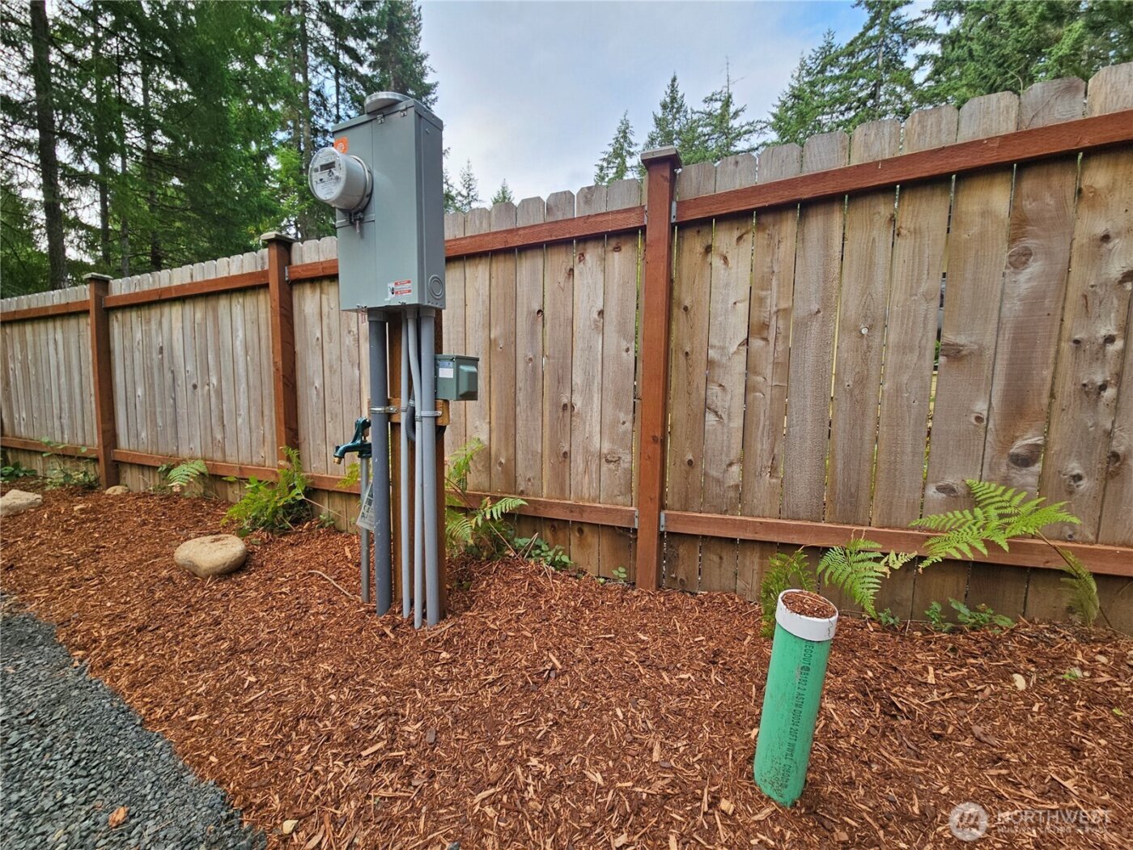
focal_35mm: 13
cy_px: 425
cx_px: 566
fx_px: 425
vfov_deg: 89.9
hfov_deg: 106.2
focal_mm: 2.2
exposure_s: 1/359
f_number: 2.2
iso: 50
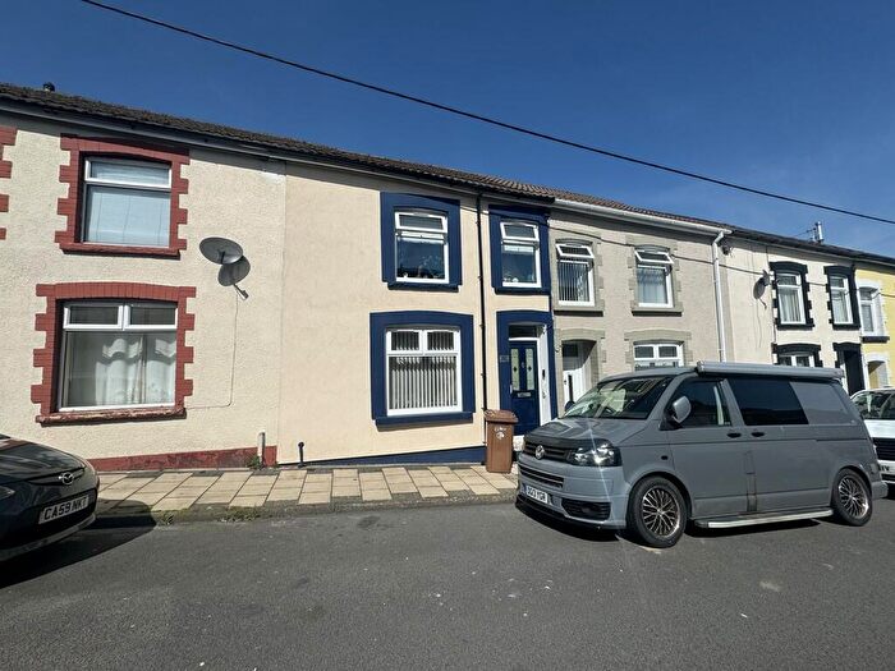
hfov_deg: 102.1
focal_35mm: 14
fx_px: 362
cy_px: 336
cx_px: 448
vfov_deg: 85.7
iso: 50
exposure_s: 1/3717
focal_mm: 2.22
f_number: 2.2
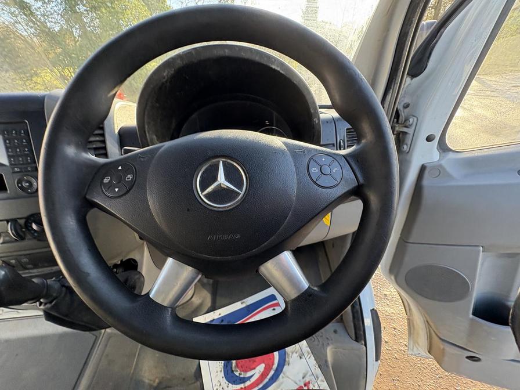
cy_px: 195
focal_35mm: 14
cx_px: 260
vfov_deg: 85.7
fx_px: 210
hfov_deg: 102.1
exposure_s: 1/99
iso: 160
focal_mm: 2.22
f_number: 2.2
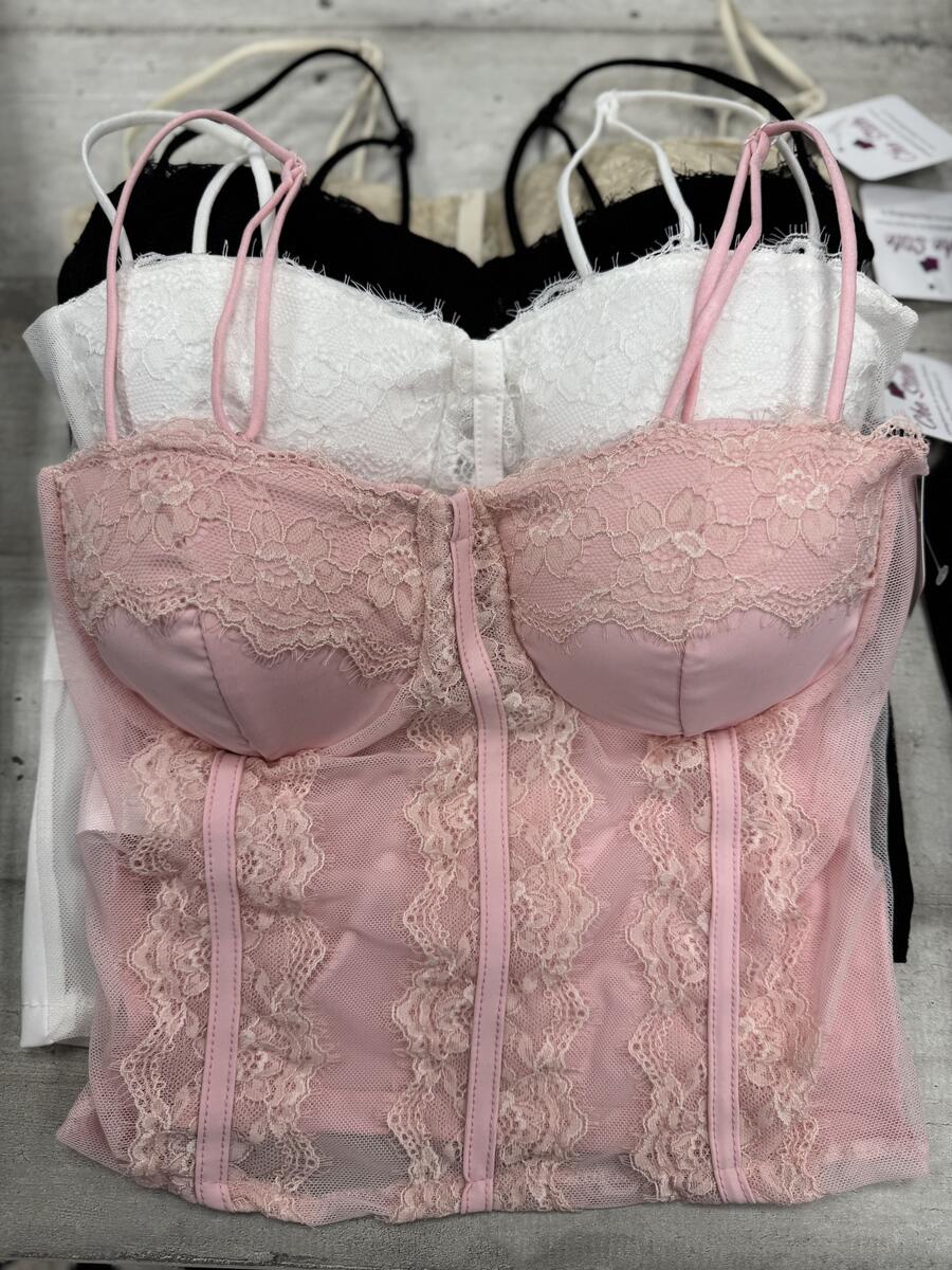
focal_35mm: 24
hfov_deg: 56.8
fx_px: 880
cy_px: 635
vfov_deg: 71.6
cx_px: 476
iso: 64
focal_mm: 6.76
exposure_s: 1/100
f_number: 1.78
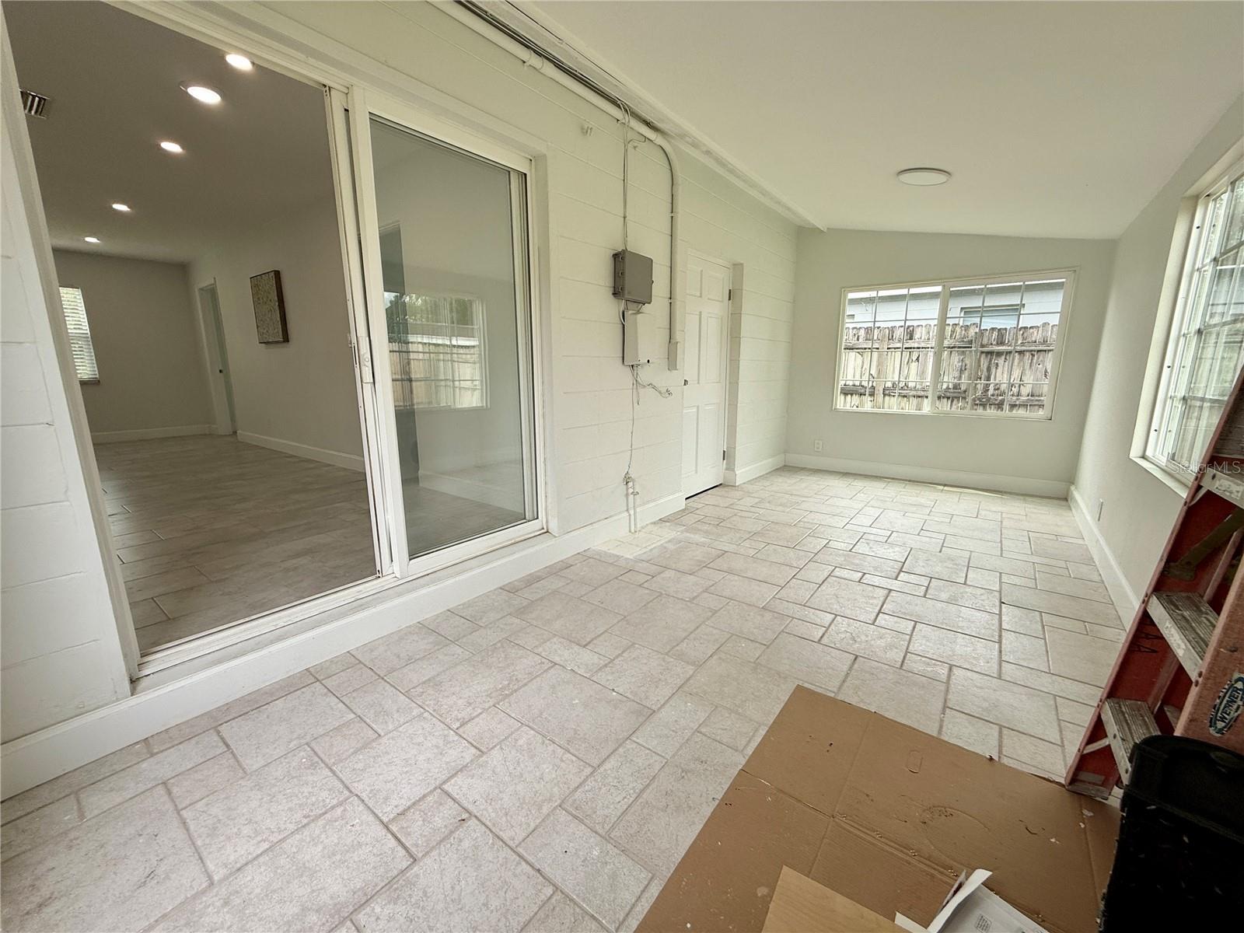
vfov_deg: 85.7
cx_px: 622
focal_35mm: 14
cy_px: 466
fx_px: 503
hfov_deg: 102.1
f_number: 2.2
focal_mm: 2.22
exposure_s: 1/231
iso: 50
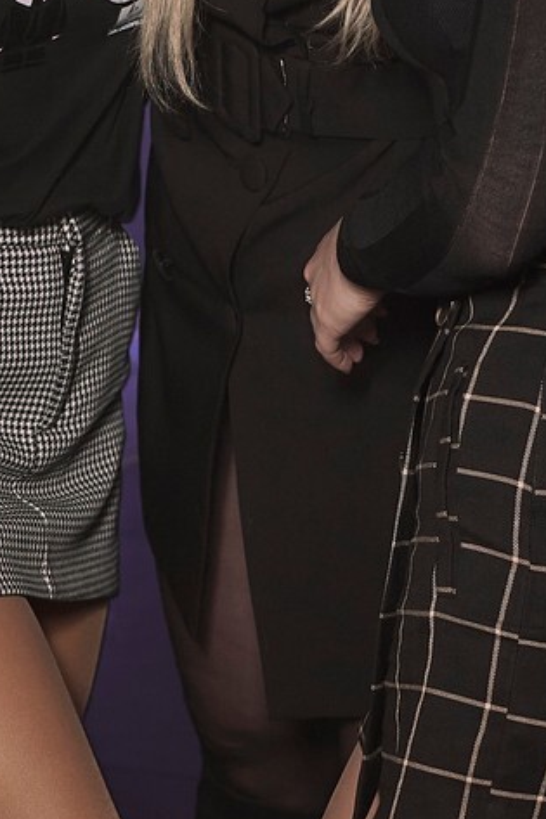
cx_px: 281
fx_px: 3233
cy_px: 474
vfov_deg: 14.4
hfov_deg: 9.7
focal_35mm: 142
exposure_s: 1/25
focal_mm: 35
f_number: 3.5
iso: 400
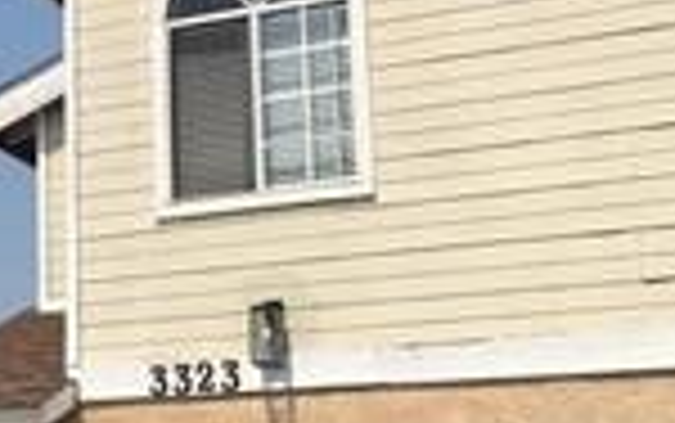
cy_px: 263
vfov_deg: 14.2
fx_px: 1694
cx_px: -40
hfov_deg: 21.5
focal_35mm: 92
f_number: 2.2
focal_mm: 4.15
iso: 25
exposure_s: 1/3205
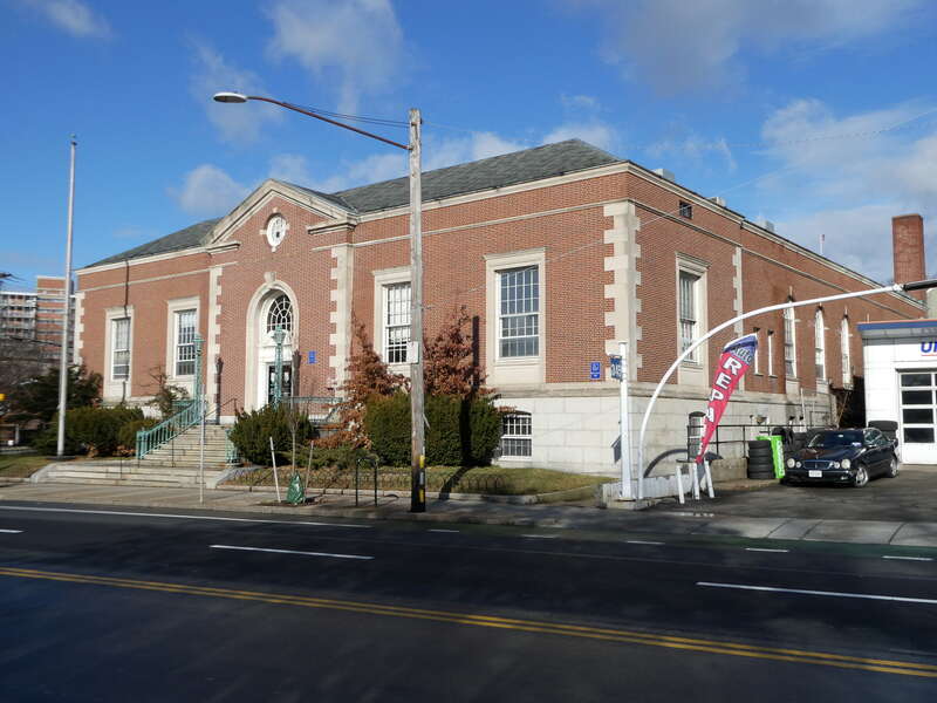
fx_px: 839
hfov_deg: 58.4
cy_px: 352
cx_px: 468
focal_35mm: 31
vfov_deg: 45.4
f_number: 4
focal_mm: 5.4
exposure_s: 1/800
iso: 80
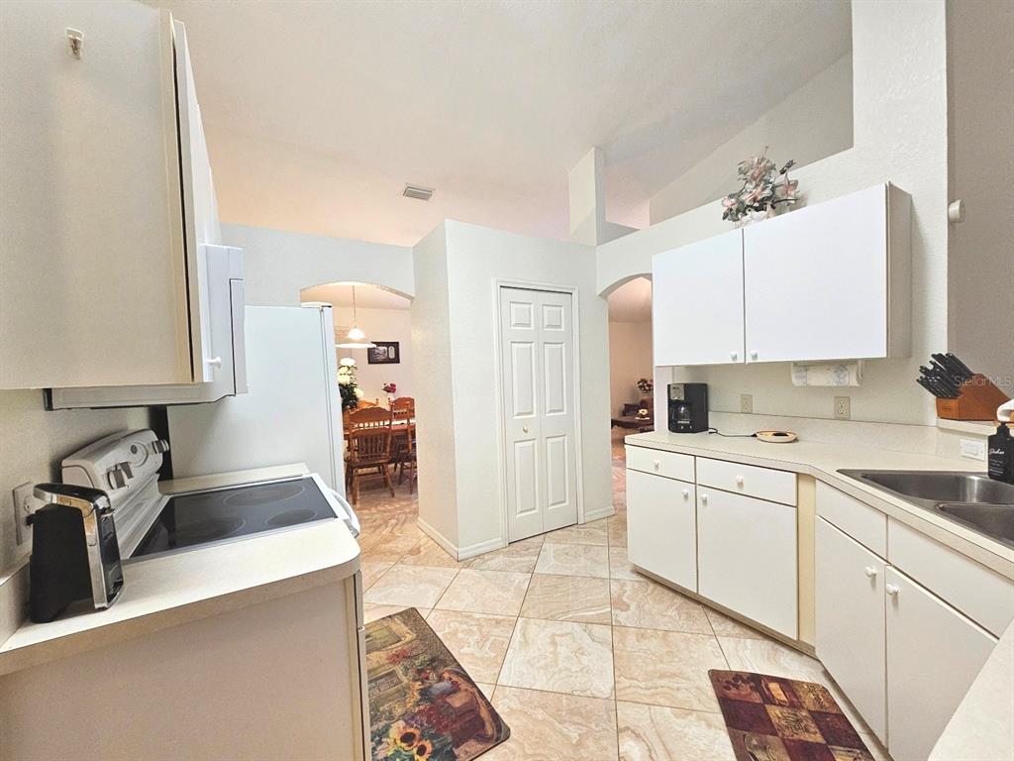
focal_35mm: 13
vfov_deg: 89.9
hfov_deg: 106.2
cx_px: 507
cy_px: 380
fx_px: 381
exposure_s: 1/60.2
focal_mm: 2.2
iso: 320
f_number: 2.2
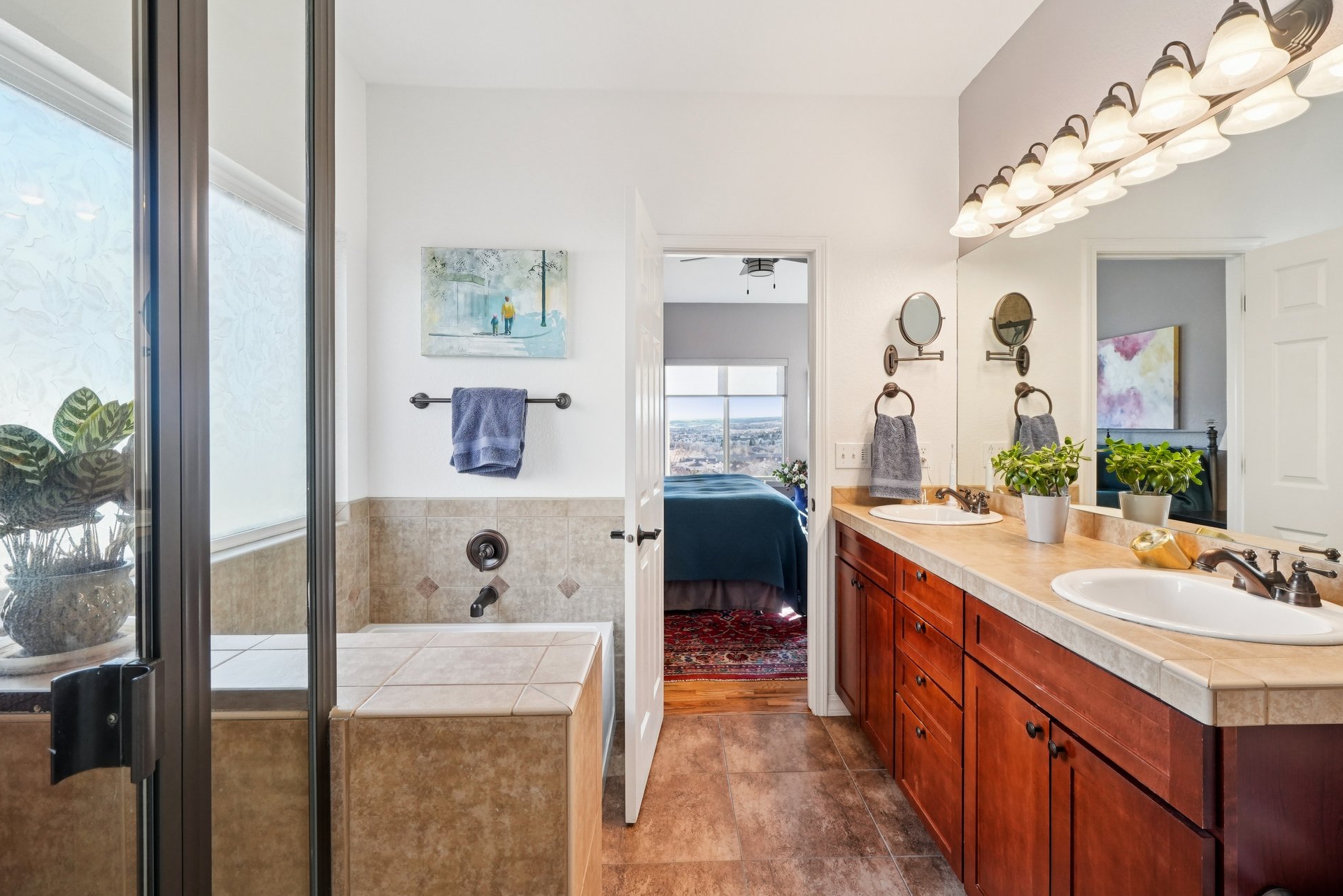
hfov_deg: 96.7
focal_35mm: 16
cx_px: 687
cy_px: 428
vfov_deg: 73.7
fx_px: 597
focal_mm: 10
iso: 800
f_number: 8
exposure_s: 1/15
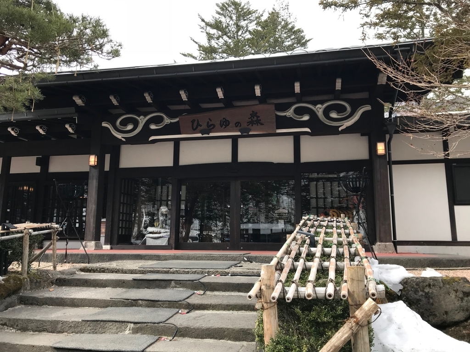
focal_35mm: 28
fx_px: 380
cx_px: 235
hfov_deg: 63.4
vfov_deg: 49.7
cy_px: 176
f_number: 1.8
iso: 20
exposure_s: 1/529
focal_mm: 3.99
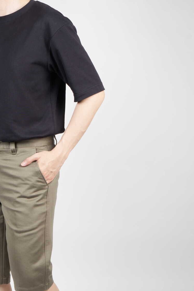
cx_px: 13
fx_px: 654
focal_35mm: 81
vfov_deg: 25.0
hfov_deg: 16.6
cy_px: 180
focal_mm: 38
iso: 125
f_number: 9
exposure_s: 1/160
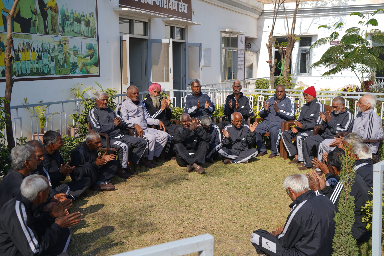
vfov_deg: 34.2
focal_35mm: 39
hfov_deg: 49.6
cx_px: 192
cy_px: 128
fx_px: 416
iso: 80
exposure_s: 1/500
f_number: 4
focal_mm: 39
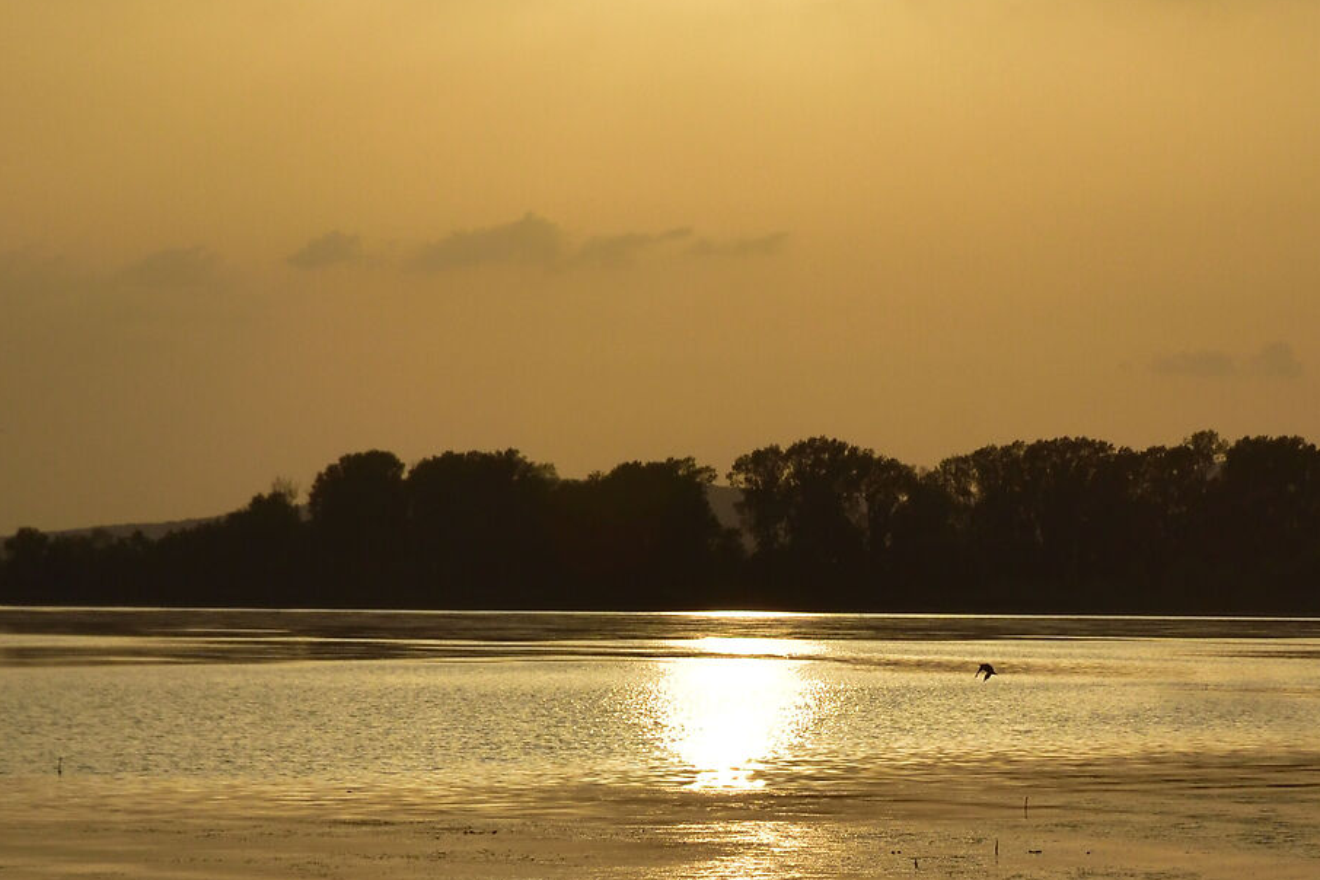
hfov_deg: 12.9
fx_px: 5830
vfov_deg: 8.6
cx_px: 613
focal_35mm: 159
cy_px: 842
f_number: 11
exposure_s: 1/1600
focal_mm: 40
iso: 200
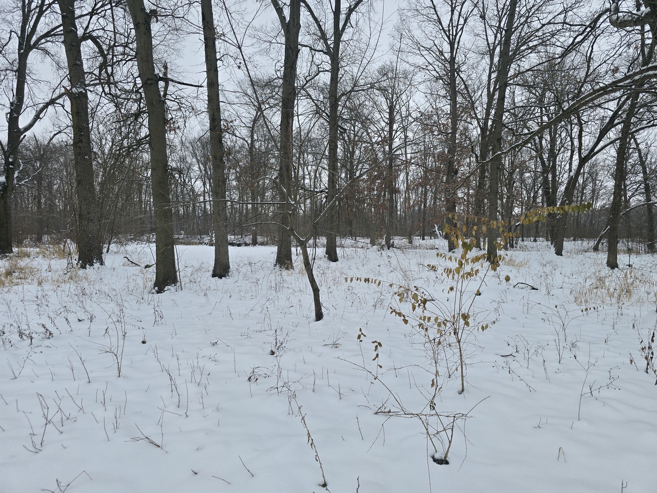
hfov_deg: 73.9
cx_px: 328
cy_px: 246
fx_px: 437
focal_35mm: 23
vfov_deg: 58.9
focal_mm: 6.3
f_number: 1.7
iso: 12
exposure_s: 1/329
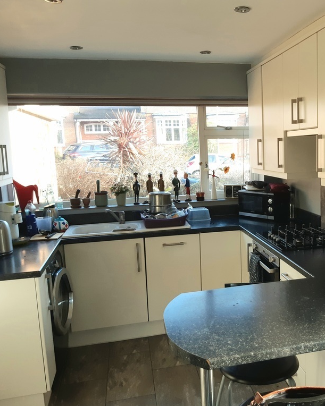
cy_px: 203
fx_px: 409
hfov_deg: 42.0
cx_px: 246
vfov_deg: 52.9
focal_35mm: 34
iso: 80
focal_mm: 3.92
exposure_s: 1/100
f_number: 1.7
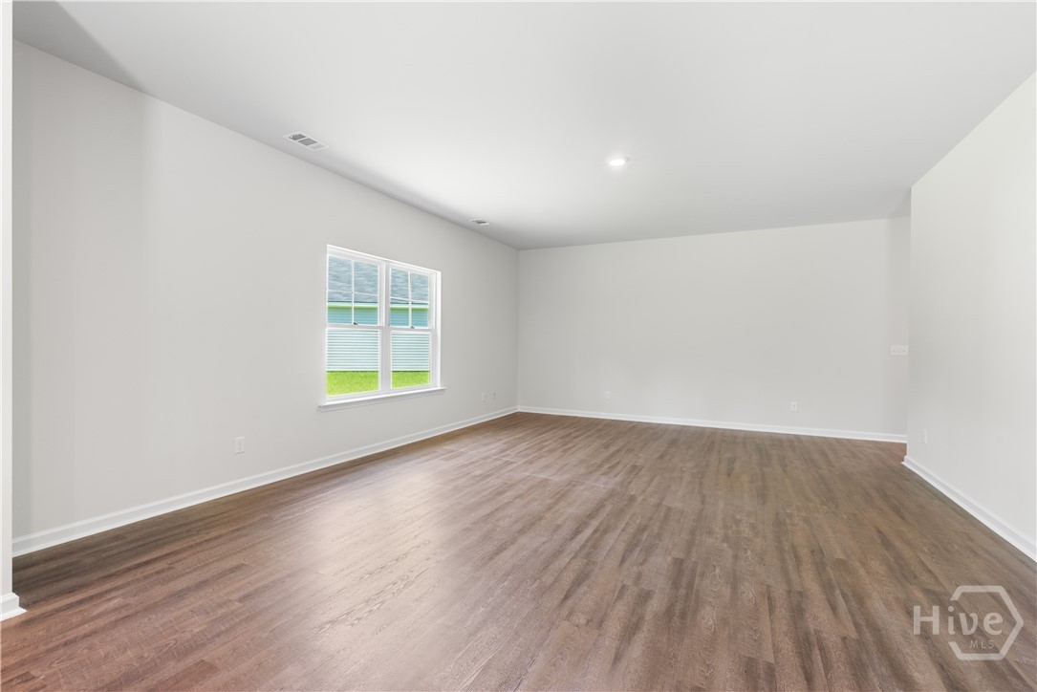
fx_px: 461
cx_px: 518
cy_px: 346
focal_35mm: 16
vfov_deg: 73.8
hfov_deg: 96.7
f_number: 9
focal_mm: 16
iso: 500
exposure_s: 1/4
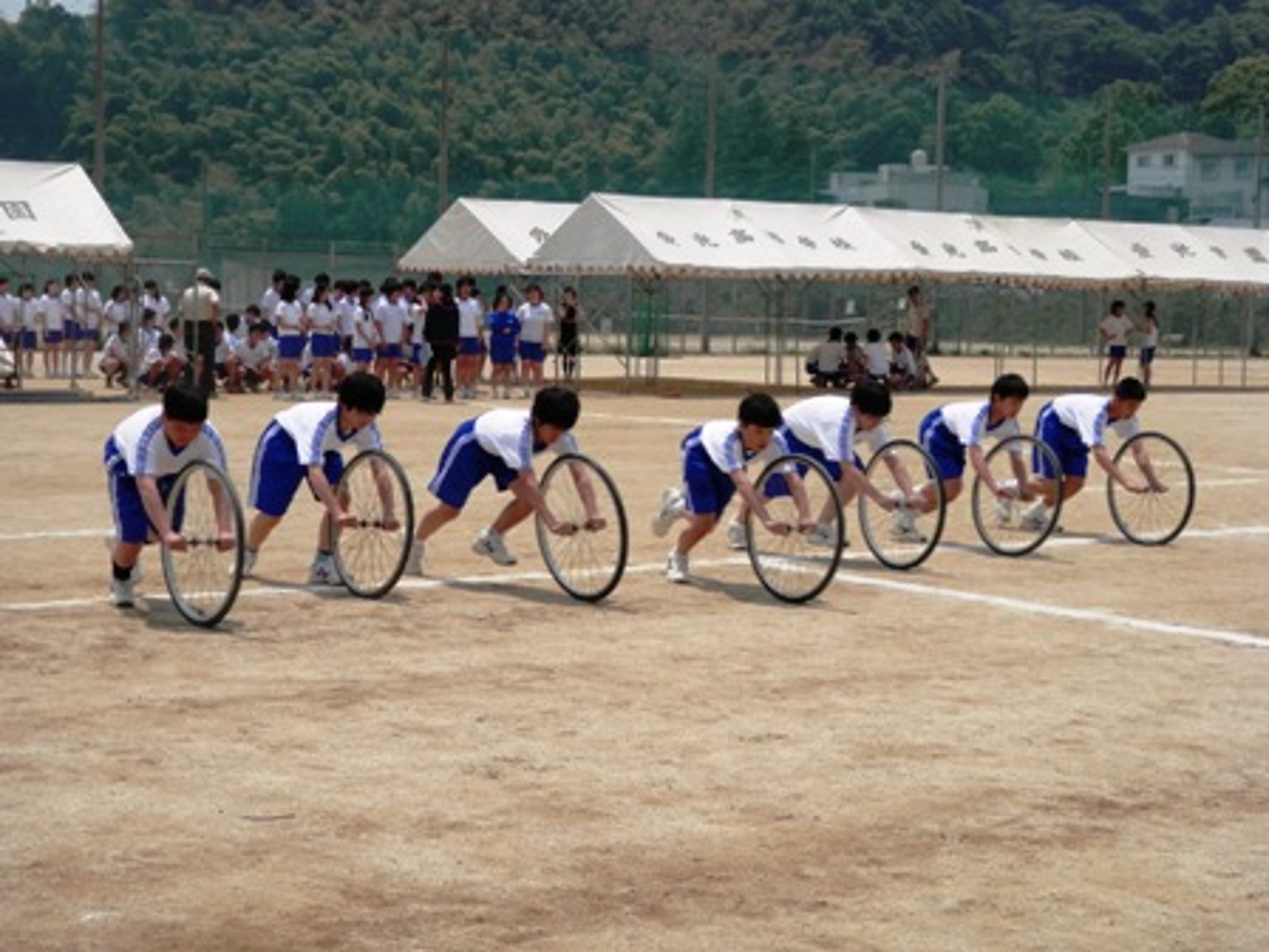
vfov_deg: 24.4
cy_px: 476
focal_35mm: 60
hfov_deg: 32.2
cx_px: 634
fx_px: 2200
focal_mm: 10.8
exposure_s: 1/160
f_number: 12
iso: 80
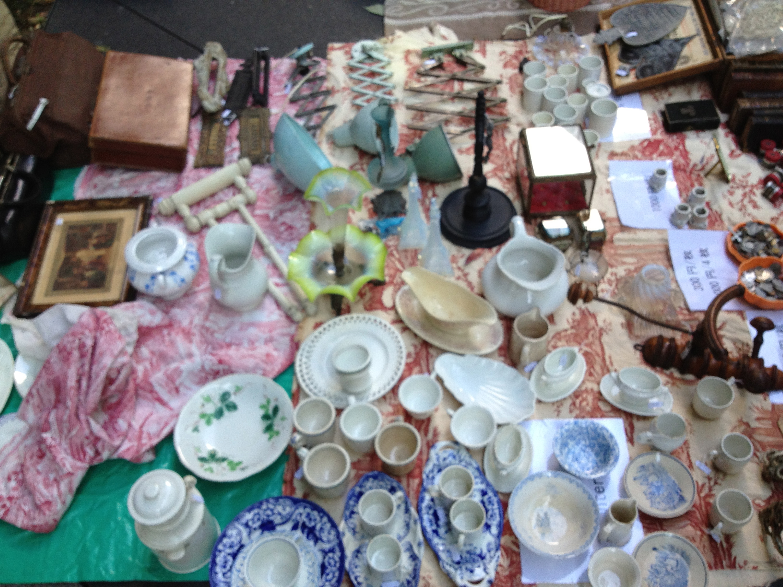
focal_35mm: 35
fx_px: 792
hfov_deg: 52.6
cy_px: 294
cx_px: 392
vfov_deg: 40.7
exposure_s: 1/120
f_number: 2.4
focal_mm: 4.28
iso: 100
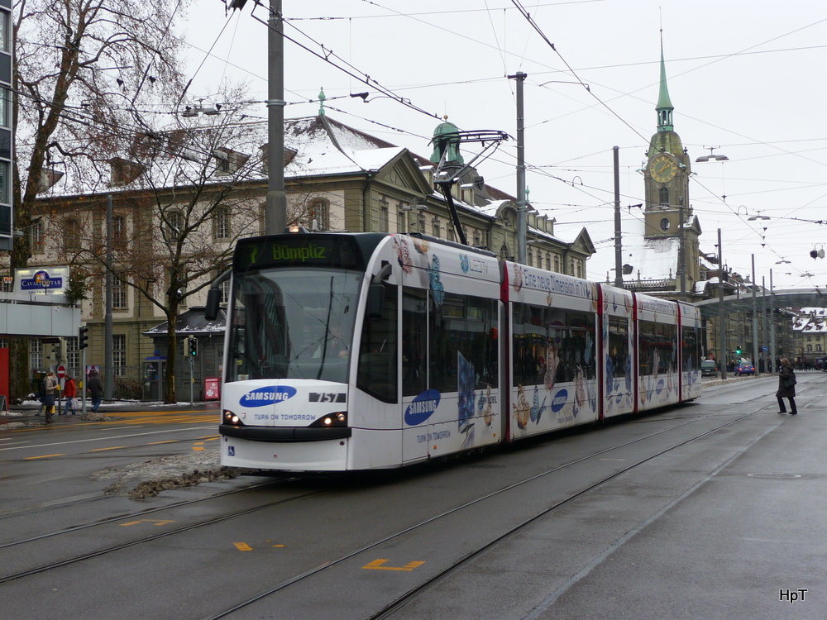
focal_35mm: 50
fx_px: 1195
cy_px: 310
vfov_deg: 29.1
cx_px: 414
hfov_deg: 38.2
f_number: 4.2
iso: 100
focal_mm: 8.5
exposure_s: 1/80
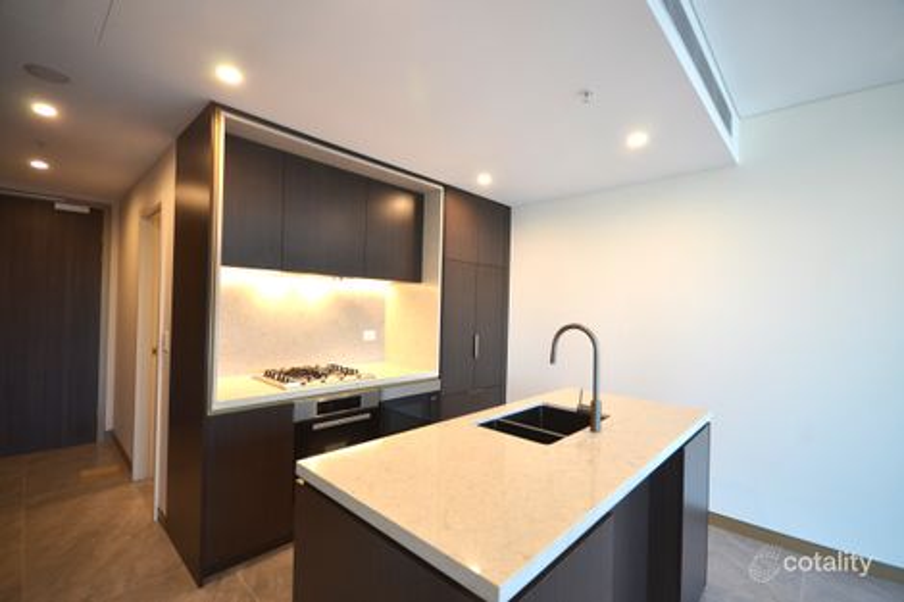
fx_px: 377
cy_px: 301
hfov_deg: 100.4
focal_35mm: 15
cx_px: 452
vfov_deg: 77.3
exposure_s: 1/80
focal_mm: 10
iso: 400
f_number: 4.5
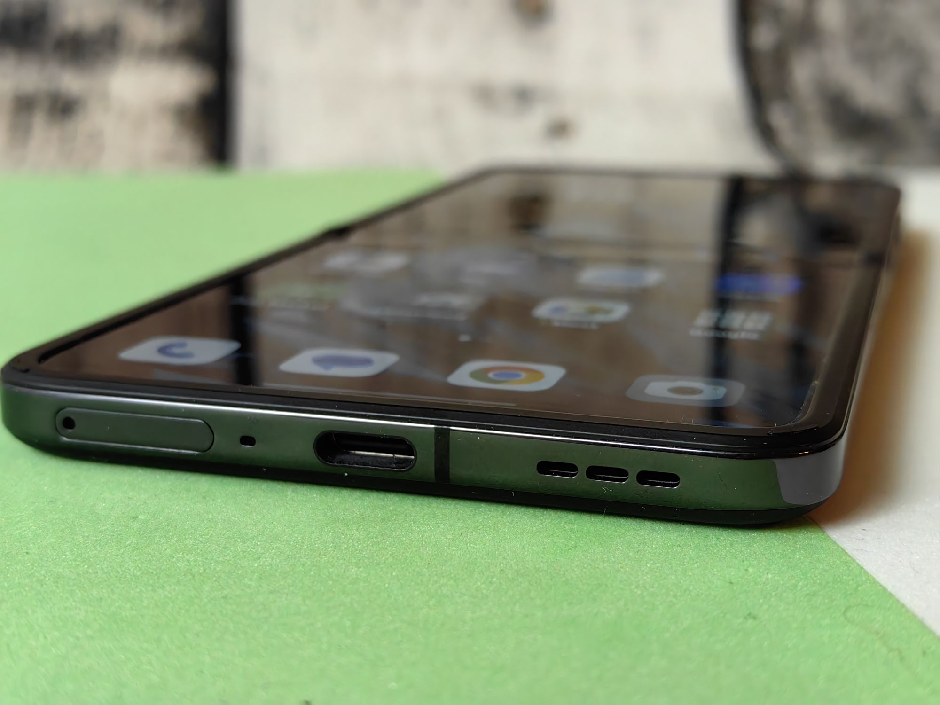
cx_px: 470
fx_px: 1466
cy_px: 352
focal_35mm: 54
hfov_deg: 35.5
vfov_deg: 27.0
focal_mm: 5.75
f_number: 2
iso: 500
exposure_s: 1/99.8
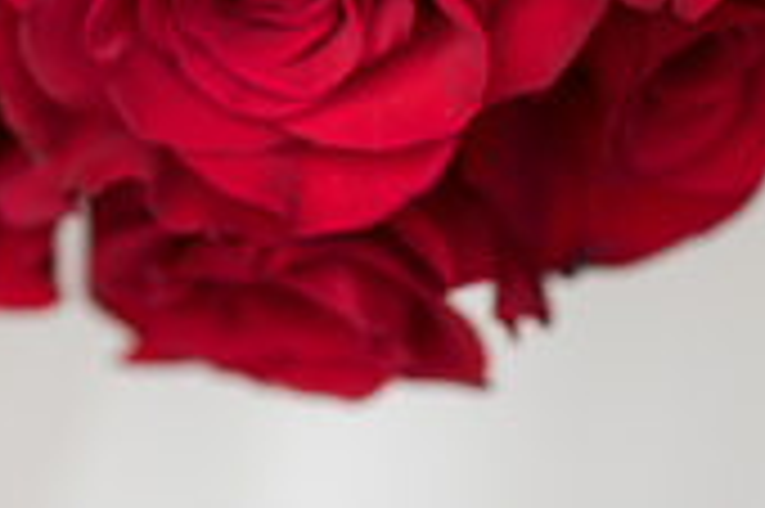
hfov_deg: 5.7
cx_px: 274
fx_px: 7685
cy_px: -501
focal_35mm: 362
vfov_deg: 3.8
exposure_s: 1/320
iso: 100
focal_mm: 85
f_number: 1.8
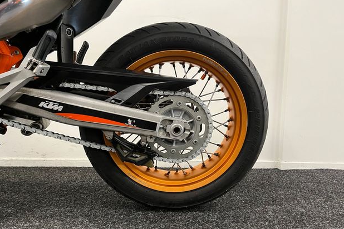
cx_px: 168
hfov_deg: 65.5
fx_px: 268
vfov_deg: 46.3
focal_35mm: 28
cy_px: 130
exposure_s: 1/50
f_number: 1.6
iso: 160
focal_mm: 5.1
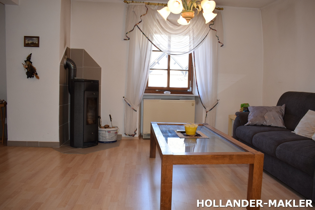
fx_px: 236
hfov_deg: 67.4
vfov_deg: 47.9
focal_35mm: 27
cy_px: 105
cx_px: 158
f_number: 5.6
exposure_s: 1/125
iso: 800
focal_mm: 18
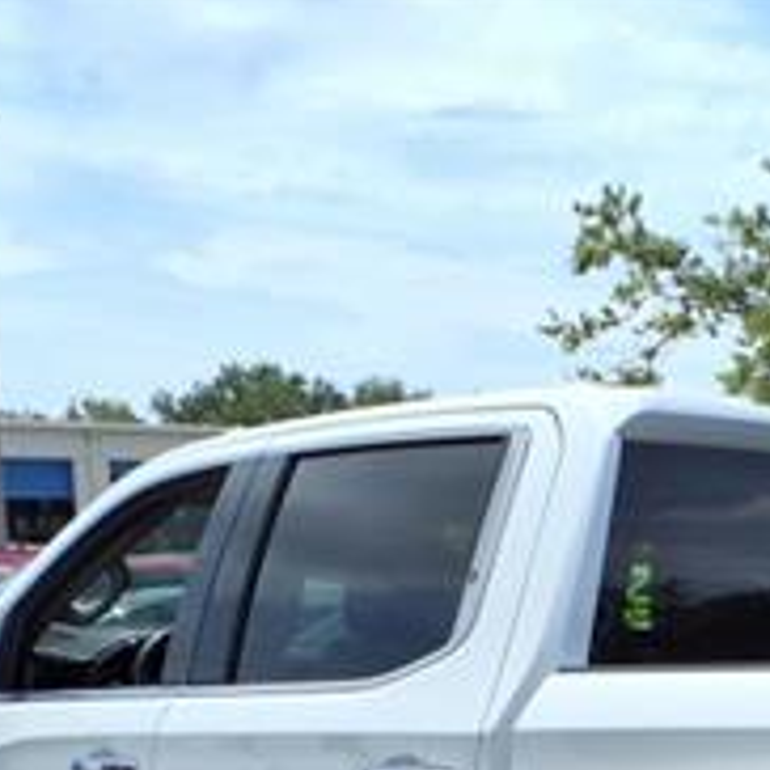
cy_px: 990
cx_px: 880
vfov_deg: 19.2
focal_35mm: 84
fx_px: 2114
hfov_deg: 19.6
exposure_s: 1/2000
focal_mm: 3.58
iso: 40
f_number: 1.9
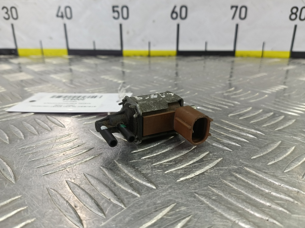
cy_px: 114
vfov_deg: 58.9
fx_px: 203
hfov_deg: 73.9
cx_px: 152
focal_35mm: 23
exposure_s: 1/50
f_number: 1.6
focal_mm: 4.11
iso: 122
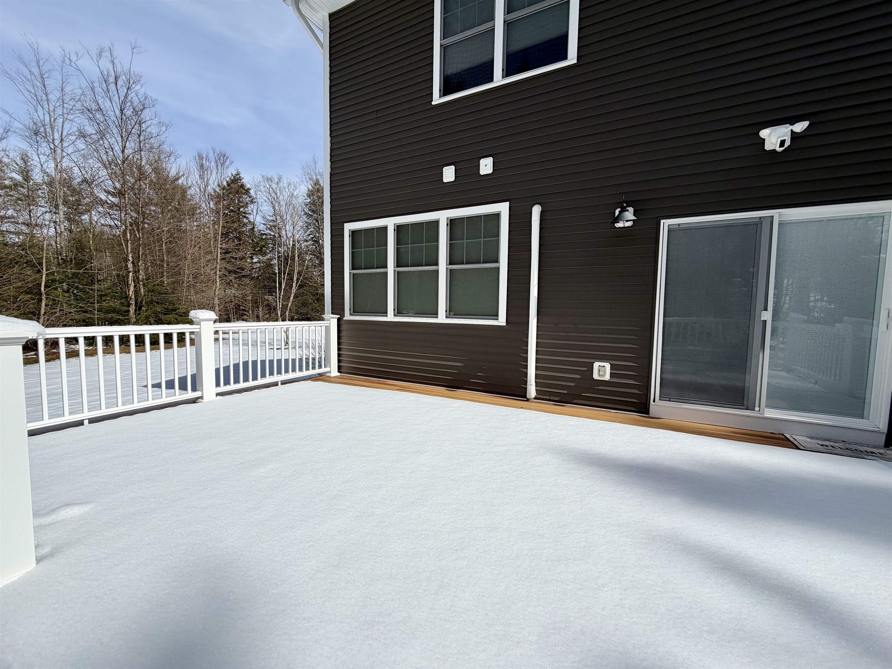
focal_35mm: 14
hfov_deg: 102.1
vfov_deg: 85.7
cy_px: 334
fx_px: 361
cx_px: 446
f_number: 2.2
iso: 20
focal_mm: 2.22
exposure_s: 1/2092
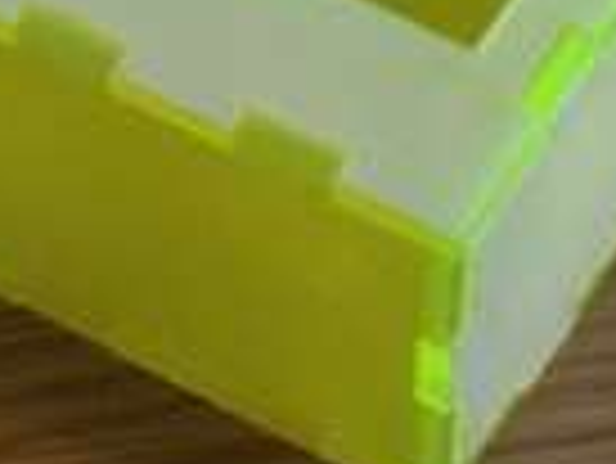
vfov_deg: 4.5
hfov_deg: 6.0
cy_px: -155
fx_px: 5895
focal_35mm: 331
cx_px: -52
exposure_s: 1/50
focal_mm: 17.8
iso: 800
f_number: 5.4
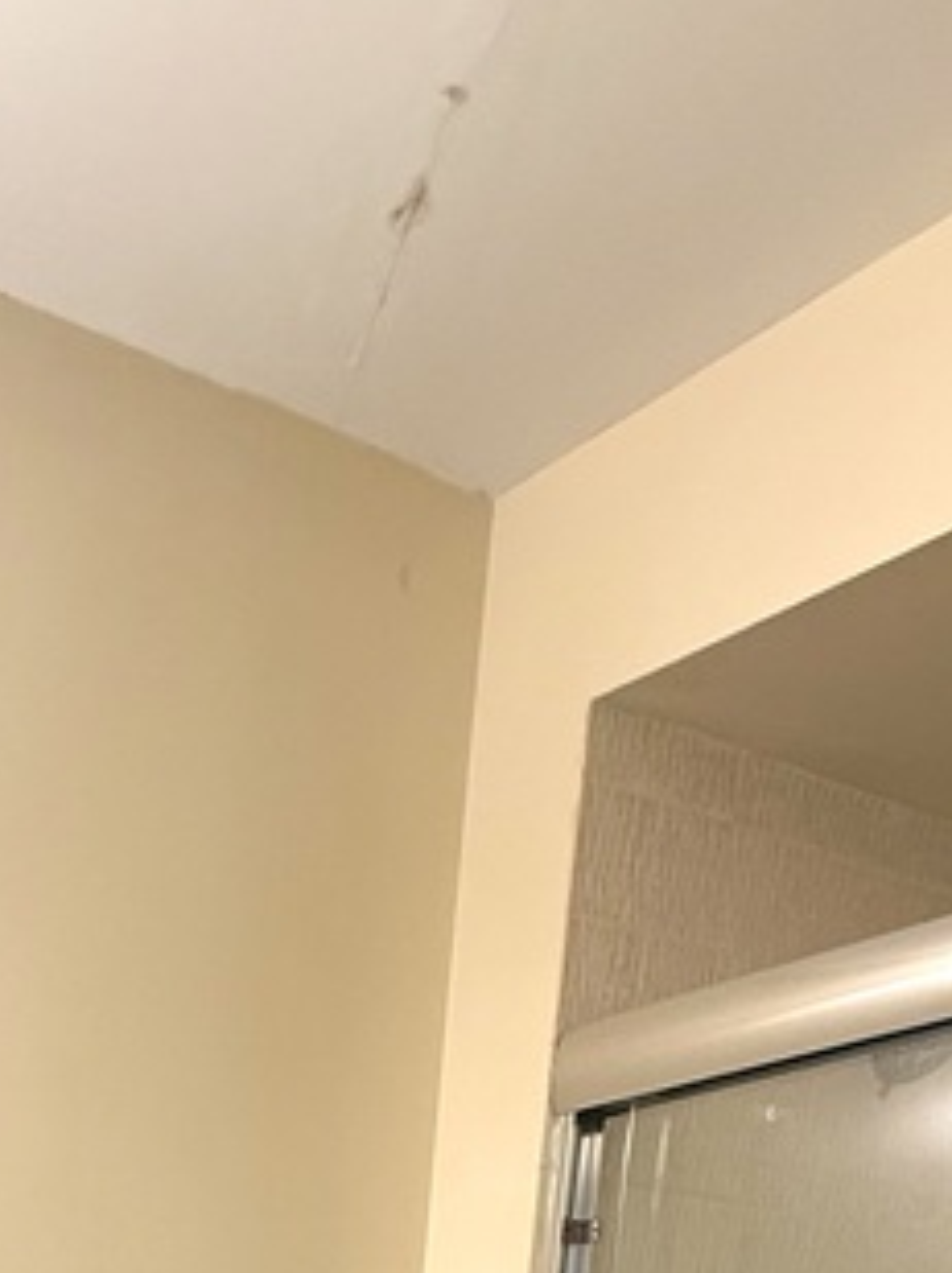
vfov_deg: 24.1
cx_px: -78
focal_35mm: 49
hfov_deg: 27.3
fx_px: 1801
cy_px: 2151
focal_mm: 2.22
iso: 100
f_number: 2.2
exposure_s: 1/120
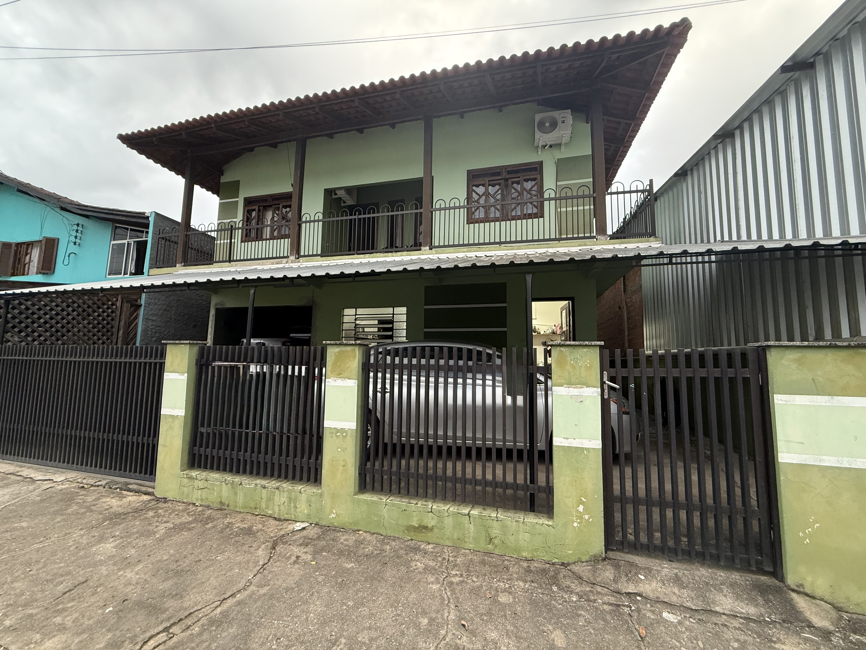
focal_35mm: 14
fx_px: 350
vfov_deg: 85.7
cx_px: 433
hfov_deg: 102.1
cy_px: 325
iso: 320
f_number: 2.2
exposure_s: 1/75
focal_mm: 2.22
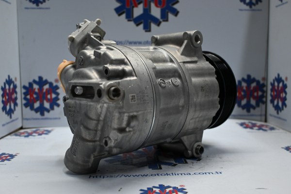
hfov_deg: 51.3
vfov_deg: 35.5
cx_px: 146
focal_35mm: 38
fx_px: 303
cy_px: 97
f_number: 4.2
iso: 900
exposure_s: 1/125
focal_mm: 25
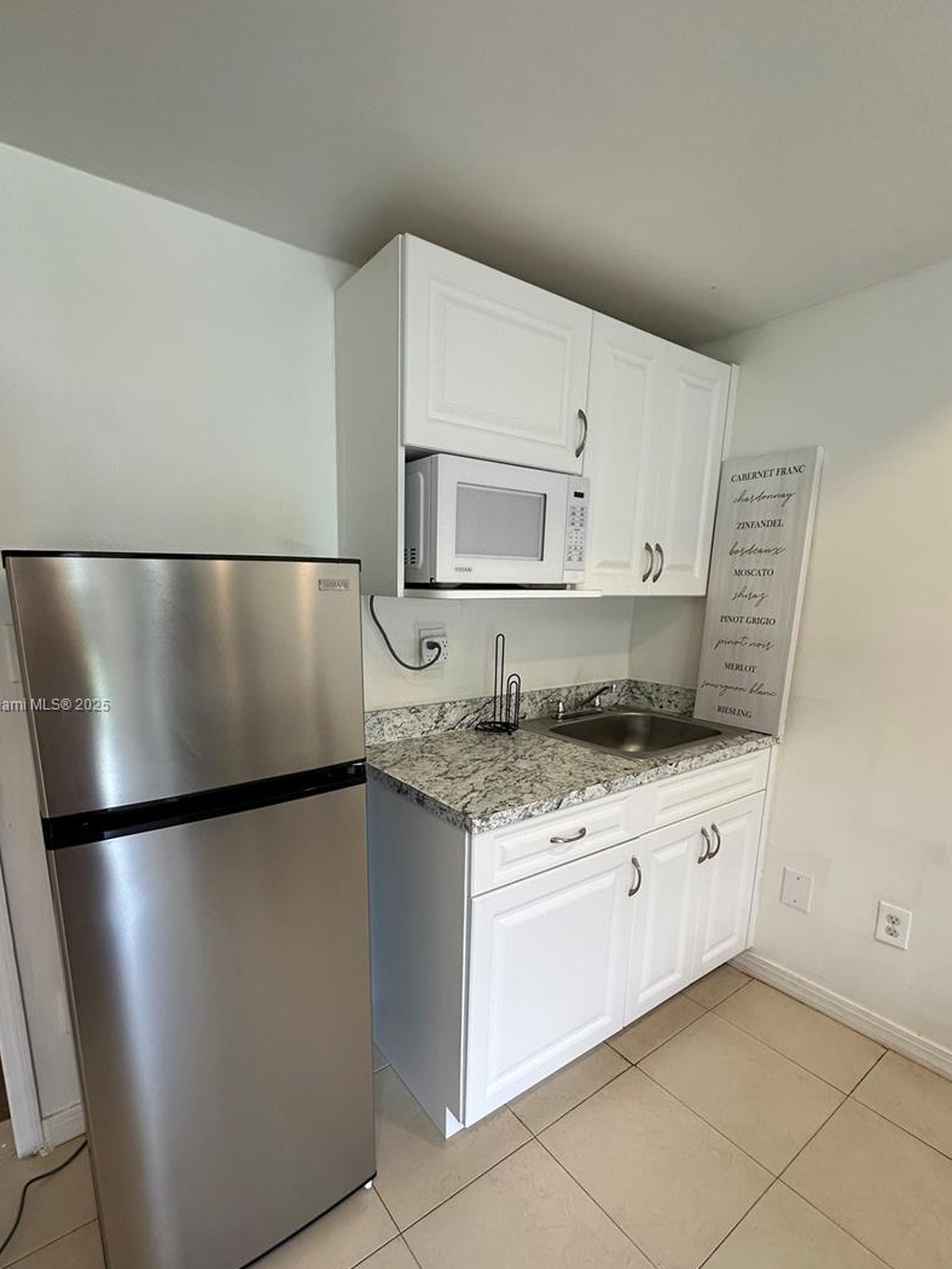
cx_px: 431
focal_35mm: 16
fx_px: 586
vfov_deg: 94.1
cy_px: 706
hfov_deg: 77.9
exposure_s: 1/120
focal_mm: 2.22
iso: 200
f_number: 2.2
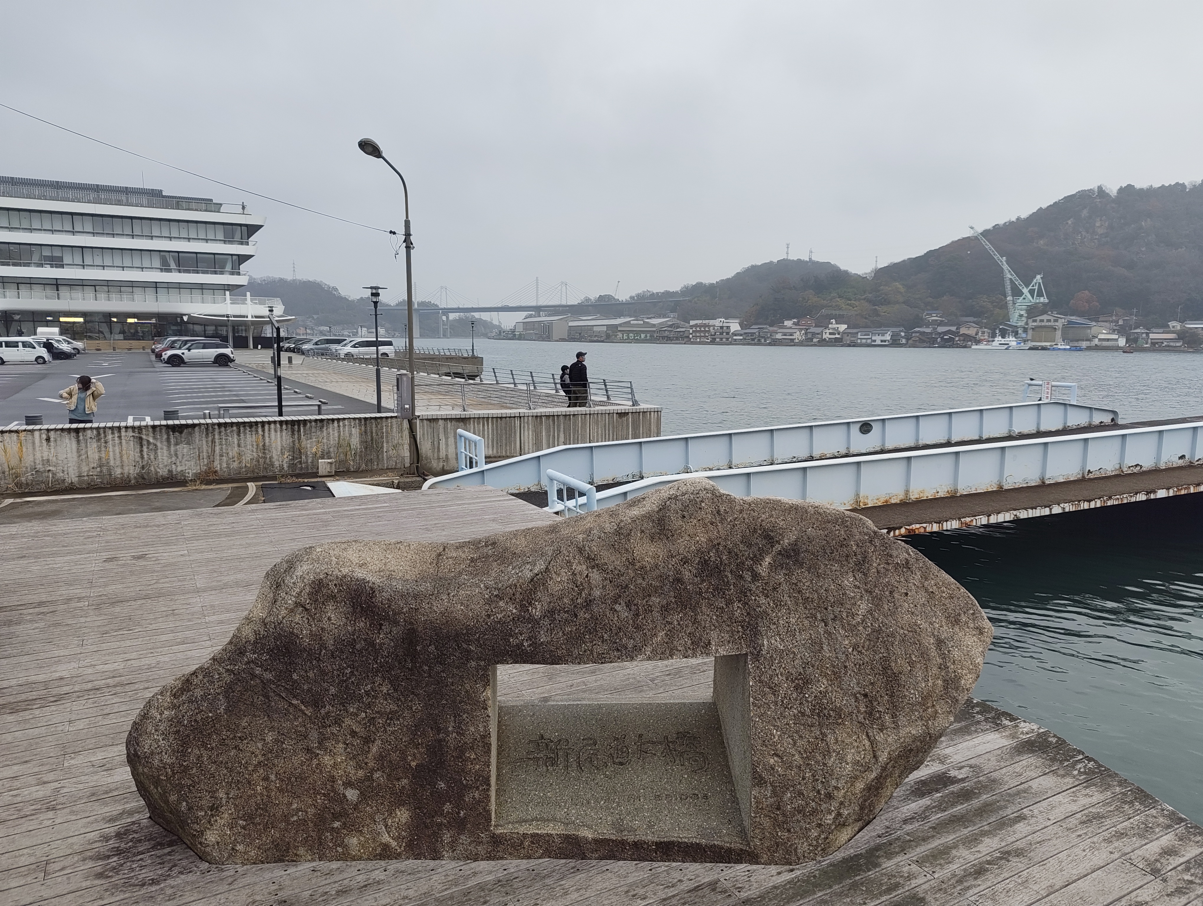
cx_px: 602
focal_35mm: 24
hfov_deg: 71.5
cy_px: 453
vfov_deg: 56.9
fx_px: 835
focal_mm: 5.56
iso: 50
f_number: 1.88
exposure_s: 1/324
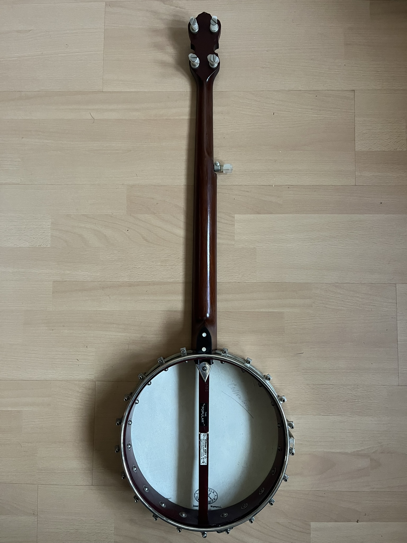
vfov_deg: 67.3
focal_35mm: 26
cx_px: 204
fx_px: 408
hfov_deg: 53.1
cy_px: 272
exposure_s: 1/60
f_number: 1.6
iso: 400
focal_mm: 5.1
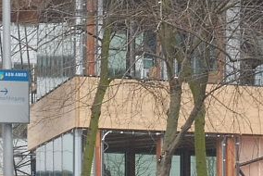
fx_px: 2464
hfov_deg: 6.1
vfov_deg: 4.1
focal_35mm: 337
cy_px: 119
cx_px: 309
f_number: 5.2
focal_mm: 16.1
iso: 320
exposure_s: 1/60
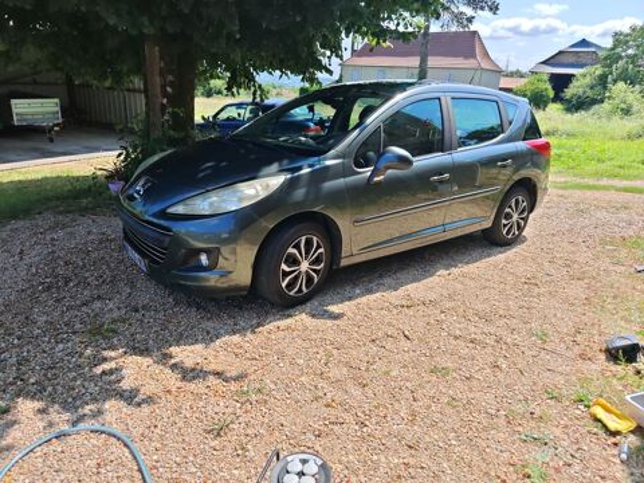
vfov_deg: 51.4
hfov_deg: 65.3
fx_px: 502
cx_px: 322
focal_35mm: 27
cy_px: 242
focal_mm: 6.67
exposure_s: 1/1672
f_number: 1.9
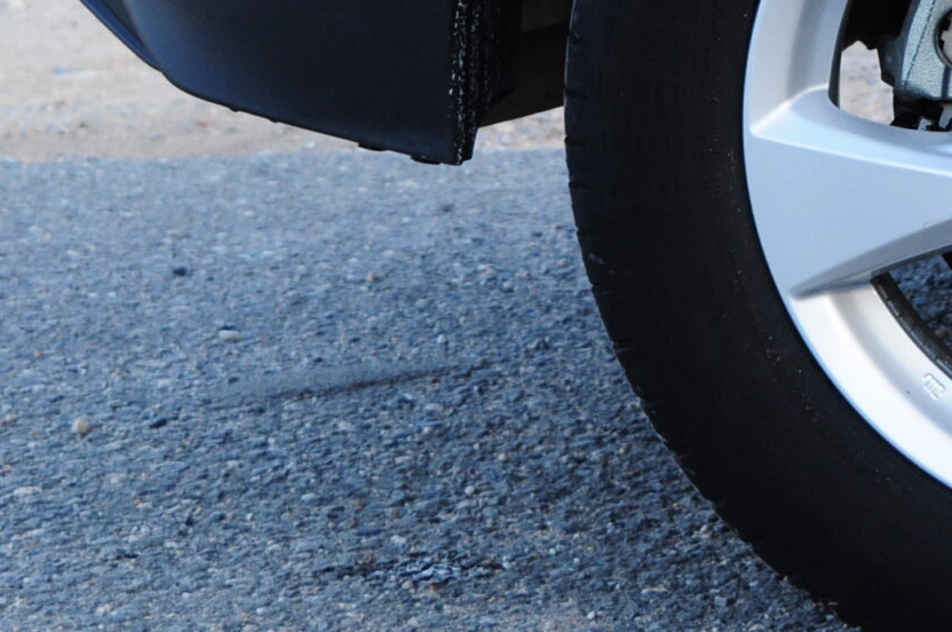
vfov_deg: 8.7
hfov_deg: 12.8
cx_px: 1113
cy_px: 45
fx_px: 4145
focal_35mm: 157
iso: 500
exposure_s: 1/250
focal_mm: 34
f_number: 5.6
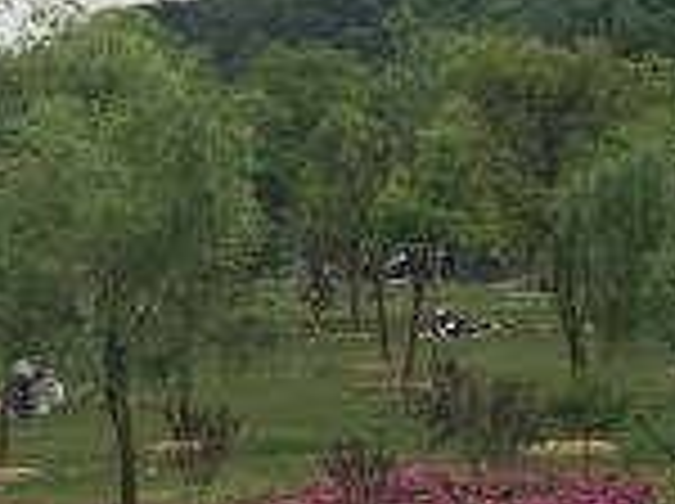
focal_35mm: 155
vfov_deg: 9.5
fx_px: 3018
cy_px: 252
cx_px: 630
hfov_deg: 12.6
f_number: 2.2
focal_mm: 4.15
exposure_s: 1/894
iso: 25
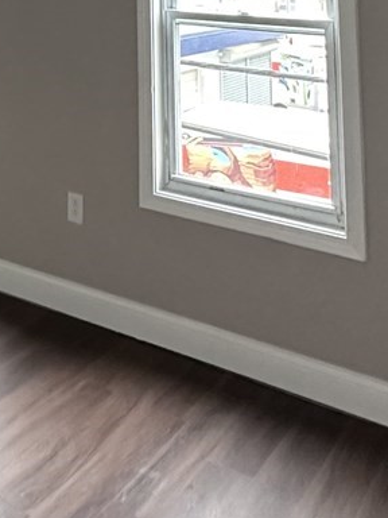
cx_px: -20
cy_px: -144
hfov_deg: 24.6
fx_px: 837
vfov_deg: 28.5
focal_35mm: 56
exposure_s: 1/63
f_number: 2.2
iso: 320
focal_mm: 2.22
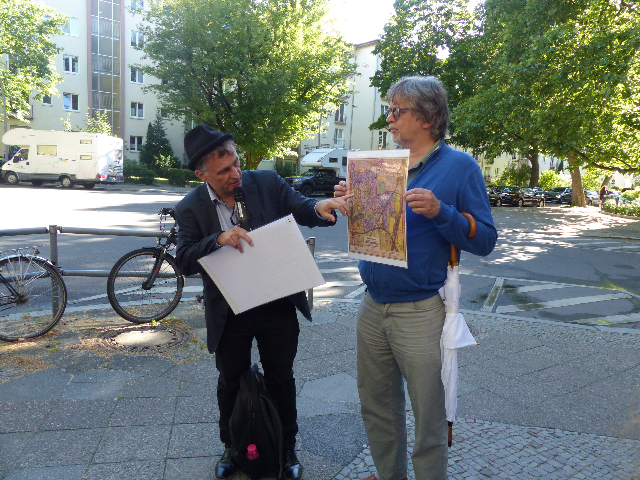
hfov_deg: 69.4
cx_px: 320
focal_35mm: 25
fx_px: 462
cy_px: 240
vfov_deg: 54.9
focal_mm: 4.5
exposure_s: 1/125
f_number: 3.5
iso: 200
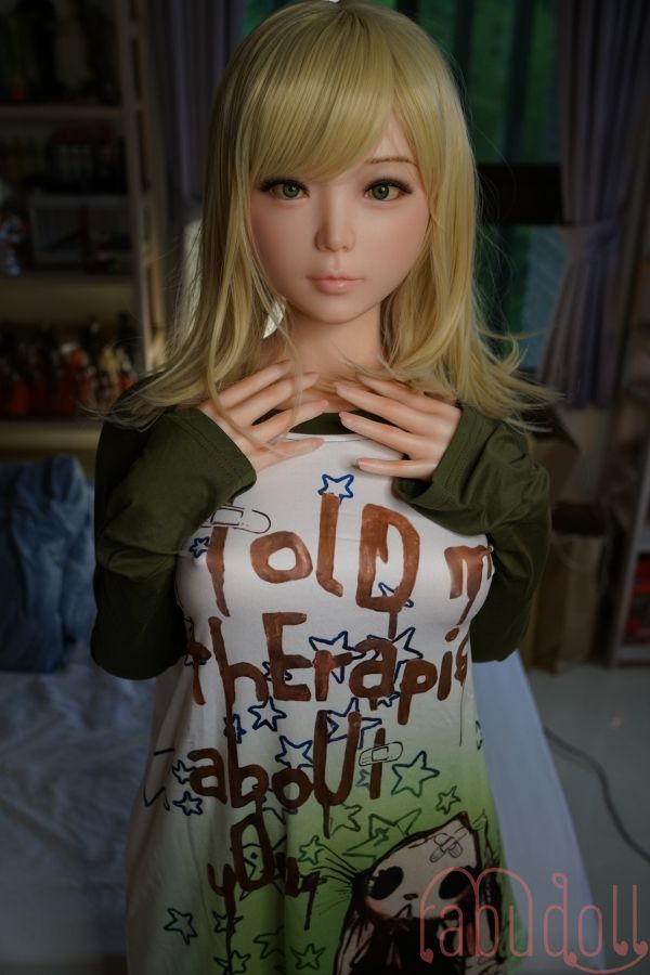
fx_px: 948
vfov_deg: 54.4
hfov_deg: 37.9
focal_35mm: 35
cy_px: 488
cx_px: 325
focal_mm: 35
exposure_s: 1/160
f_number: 3.5
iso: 1000
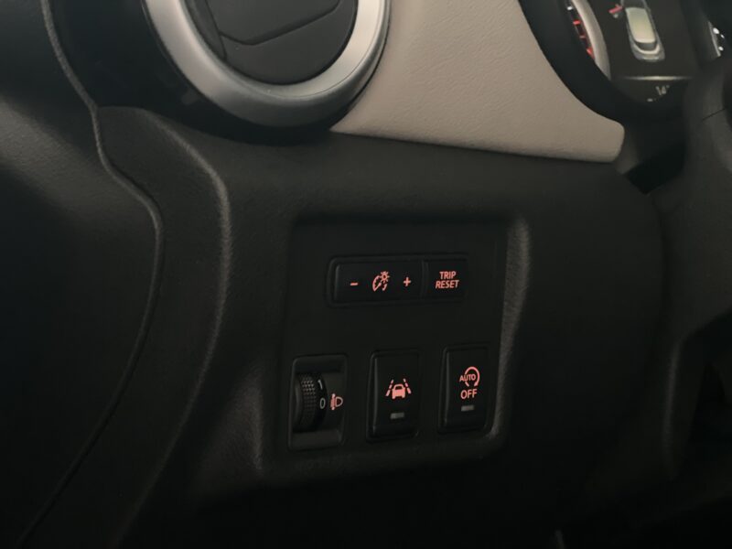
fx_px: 1628
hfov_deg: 25.3
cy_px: 274
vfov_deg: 19.1
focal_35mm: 77
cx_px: 366
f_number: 2.8
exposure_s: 1/15
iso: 1250
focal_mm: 9
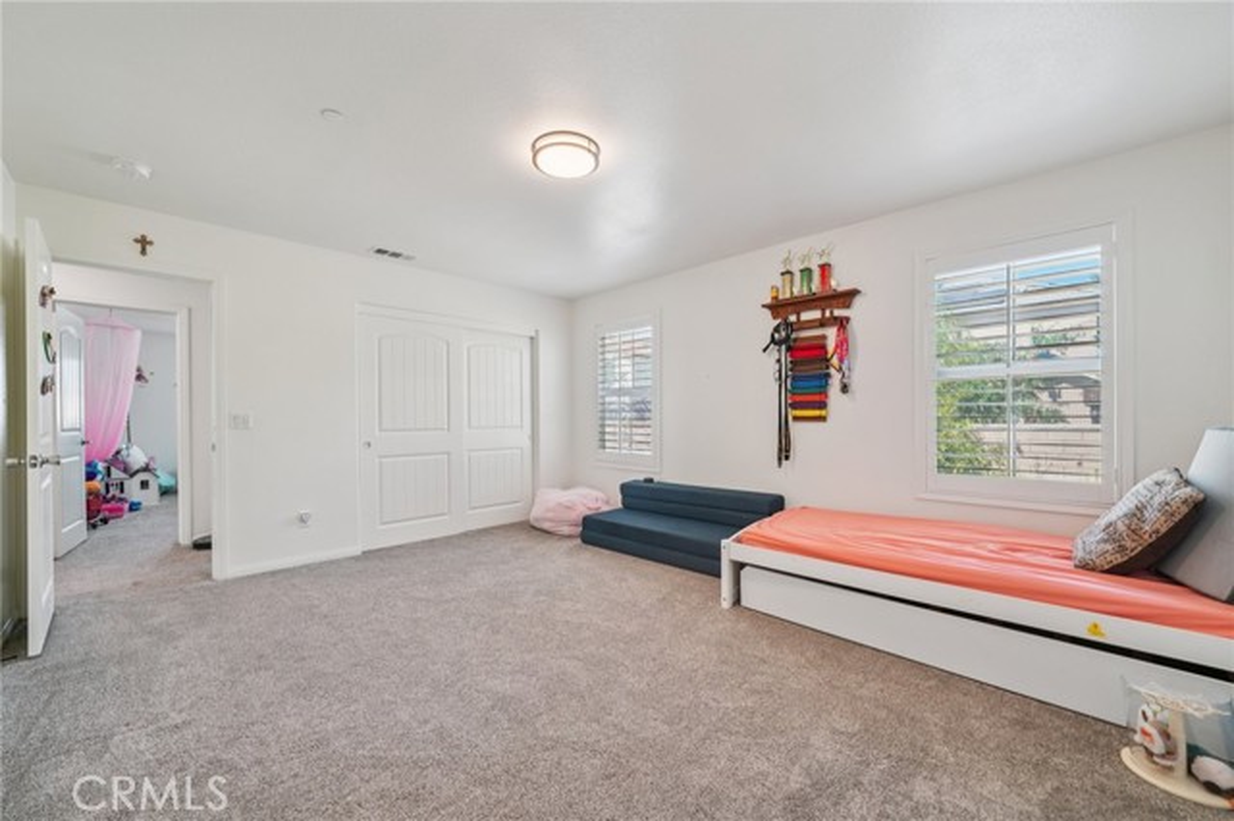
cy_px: 410
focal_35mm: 13
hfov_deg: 108.4
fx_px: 445
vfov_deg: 85.4
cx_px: 617
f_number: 8
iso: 400
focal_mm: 13
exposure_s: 1/25
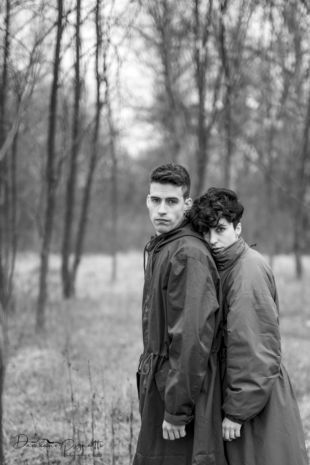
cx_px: 155
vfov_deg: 39.6
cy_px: 232
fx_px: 646
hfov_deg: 27.0
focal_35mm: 50
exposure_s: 1/320
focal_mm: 50
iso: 100
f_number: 1.4
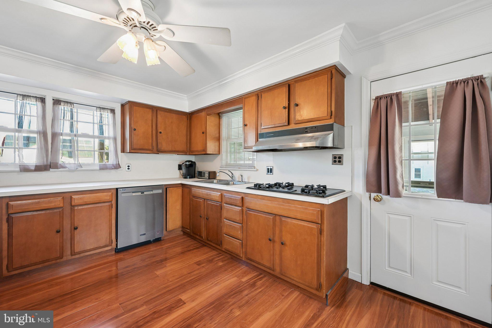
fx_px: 191
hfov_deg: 104.3
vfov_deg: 81.2
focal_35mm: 14
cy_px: 164
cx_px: 246
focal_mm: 14
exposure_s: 1/3.33
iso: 400
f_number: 11
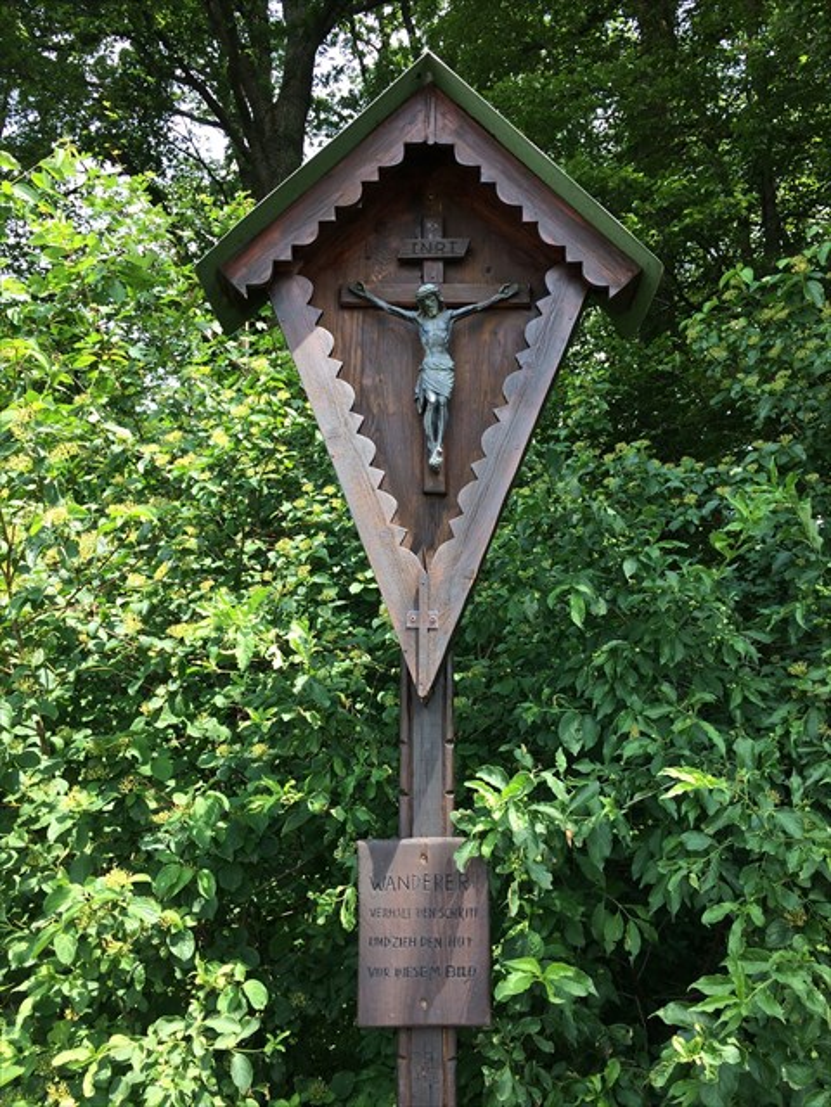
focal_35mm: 29
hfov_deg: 48.2
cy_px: 554
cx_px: 416
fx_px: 928
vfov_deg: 61.7
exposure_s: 1/394
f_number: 2.2
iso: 32
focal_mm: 4.15
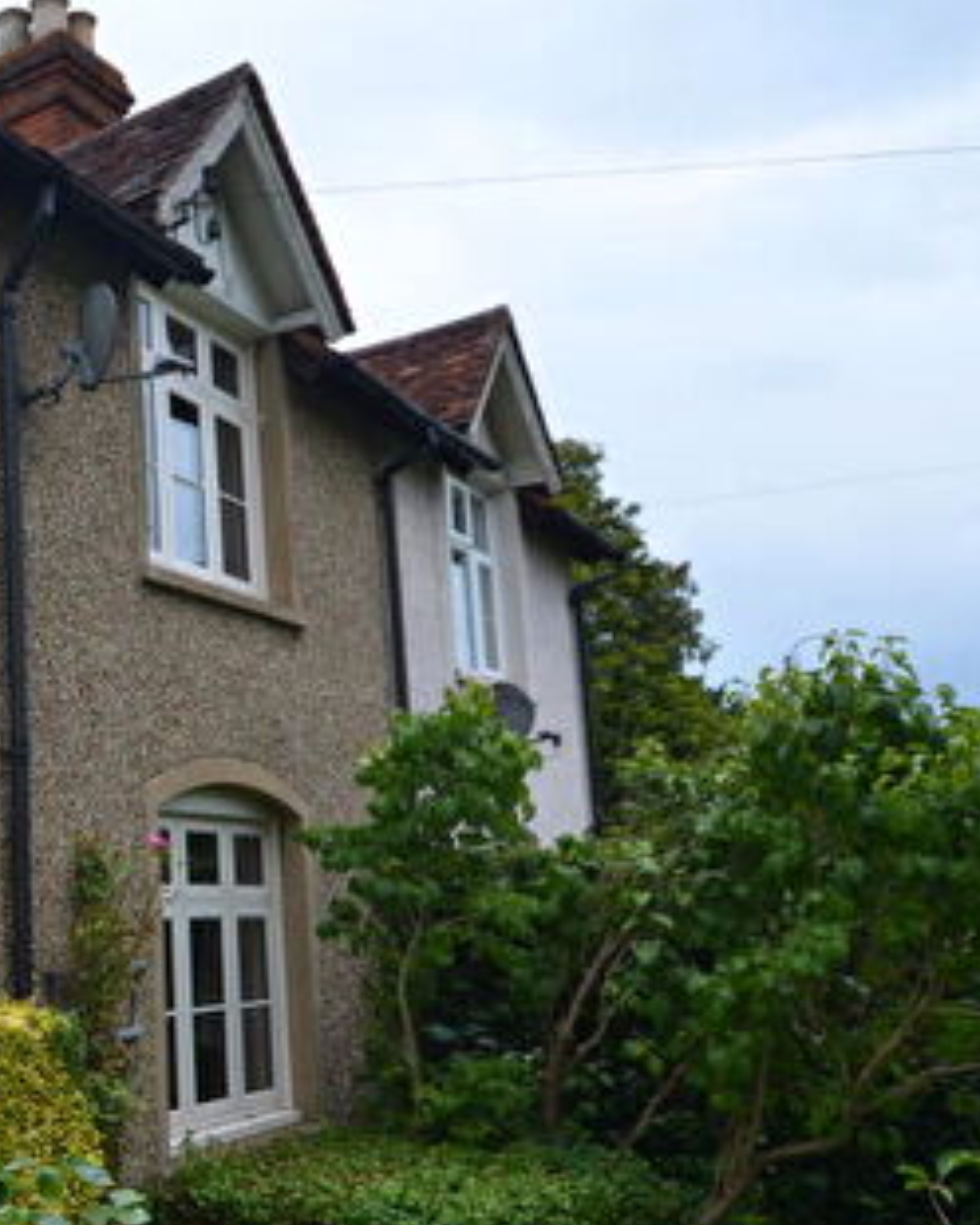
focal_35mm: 38
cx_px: -257
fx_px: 1378
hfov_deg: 31.4
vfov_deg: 47.8
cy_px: 682
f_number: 5
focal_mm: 12
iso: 100
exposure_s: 1/100
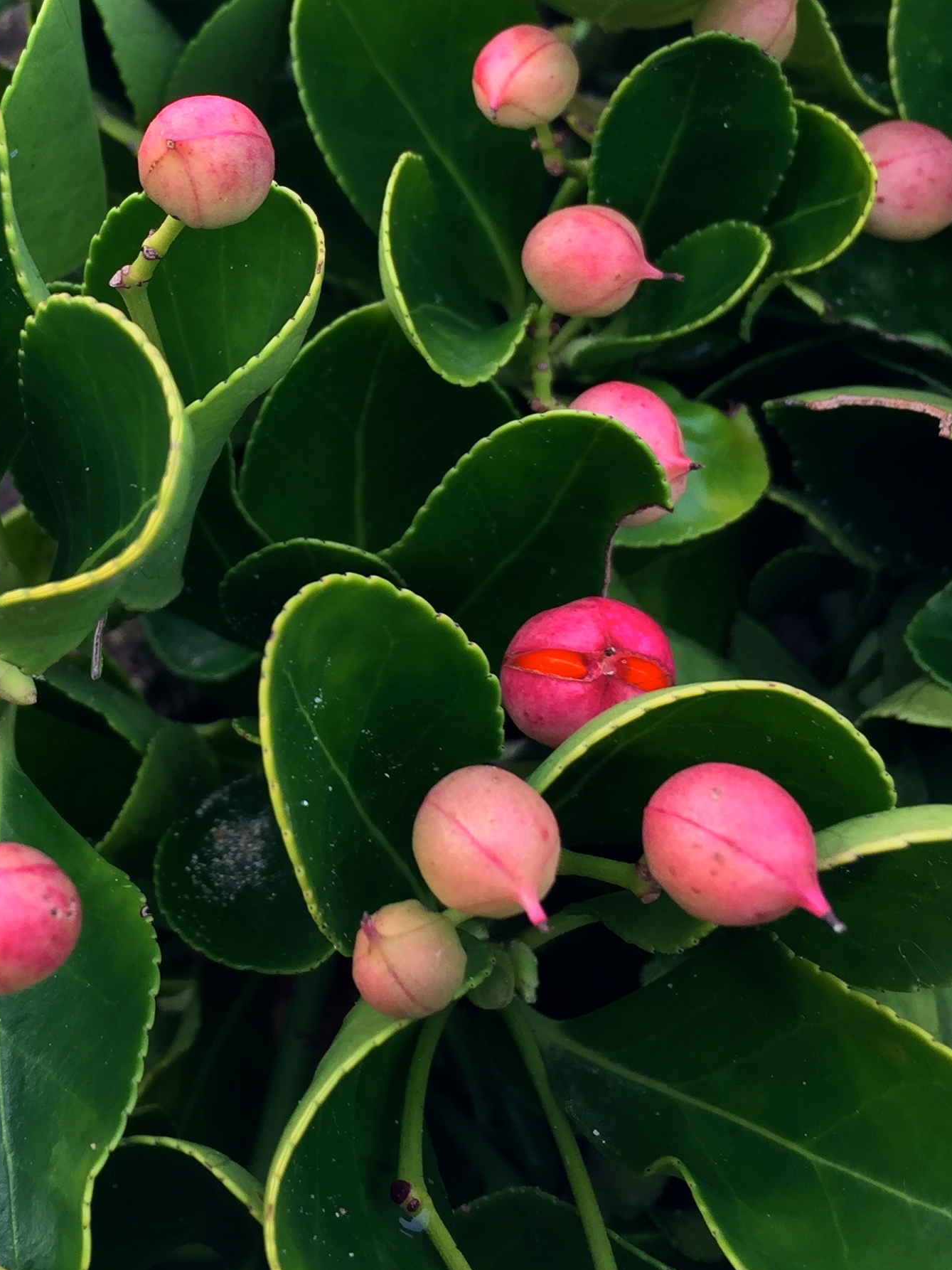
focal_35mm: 53
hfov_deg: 26.8
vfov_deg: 35.5
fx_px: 1944
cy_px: 341
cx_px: 144
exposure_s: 1/100
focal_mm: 4.15
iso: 32
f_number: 2.2
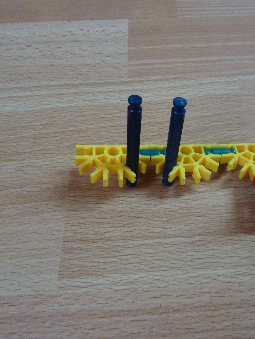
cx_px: 174
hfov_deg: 41.2
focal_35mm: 34
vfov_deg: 54.0
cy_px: 168
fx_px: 334
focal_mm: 4.1
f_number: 3.3
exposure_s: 1/30
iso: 400
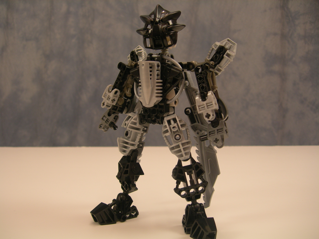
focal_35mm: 38
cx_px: 160
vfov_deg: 37.7
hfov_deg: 49.0
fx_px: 350
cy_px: 120
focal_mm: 7.8
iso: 50
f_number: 2.8
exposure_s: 1/21
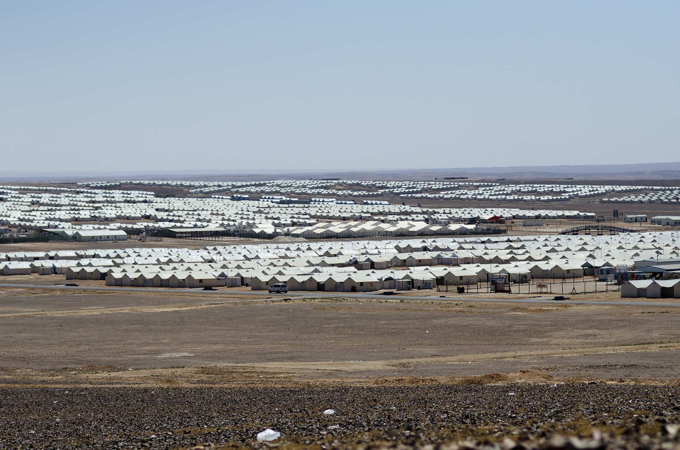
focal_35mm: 128
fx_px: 2404
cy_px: 225
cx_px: 340
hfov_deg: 16.1
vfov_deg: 10.7
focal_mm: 85
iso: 100
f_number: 2.8
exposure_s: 1/6400
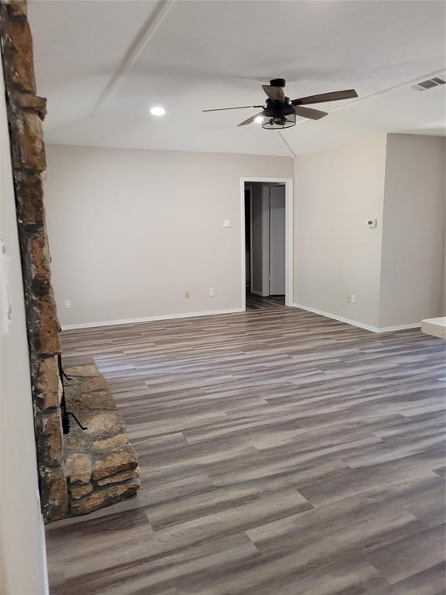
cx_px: 223
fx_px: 447
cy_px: 298
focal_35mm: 26
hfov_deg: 53.1
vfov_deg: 67.3
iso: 160
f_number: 1.8
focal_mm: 5.4
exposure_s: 1/60
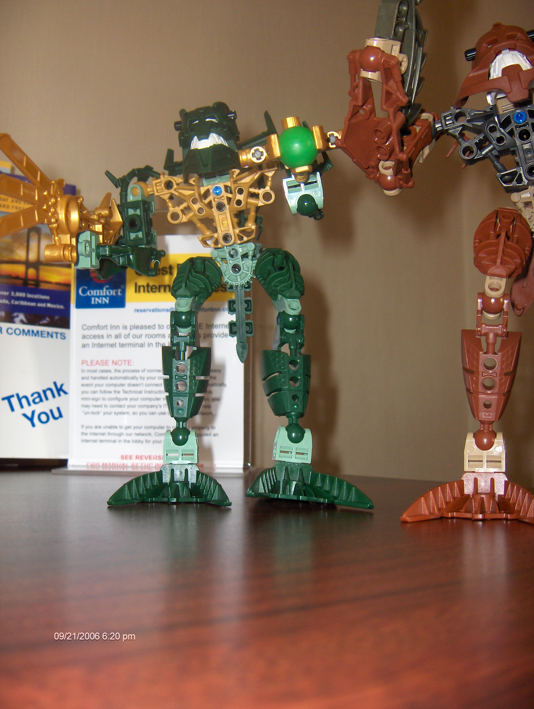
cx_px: 267
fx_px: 800
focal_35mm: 39
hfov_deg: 36.9
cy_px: 354
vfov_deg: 47.8
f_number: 2.8
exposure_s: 1/60
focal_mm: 8
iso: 100
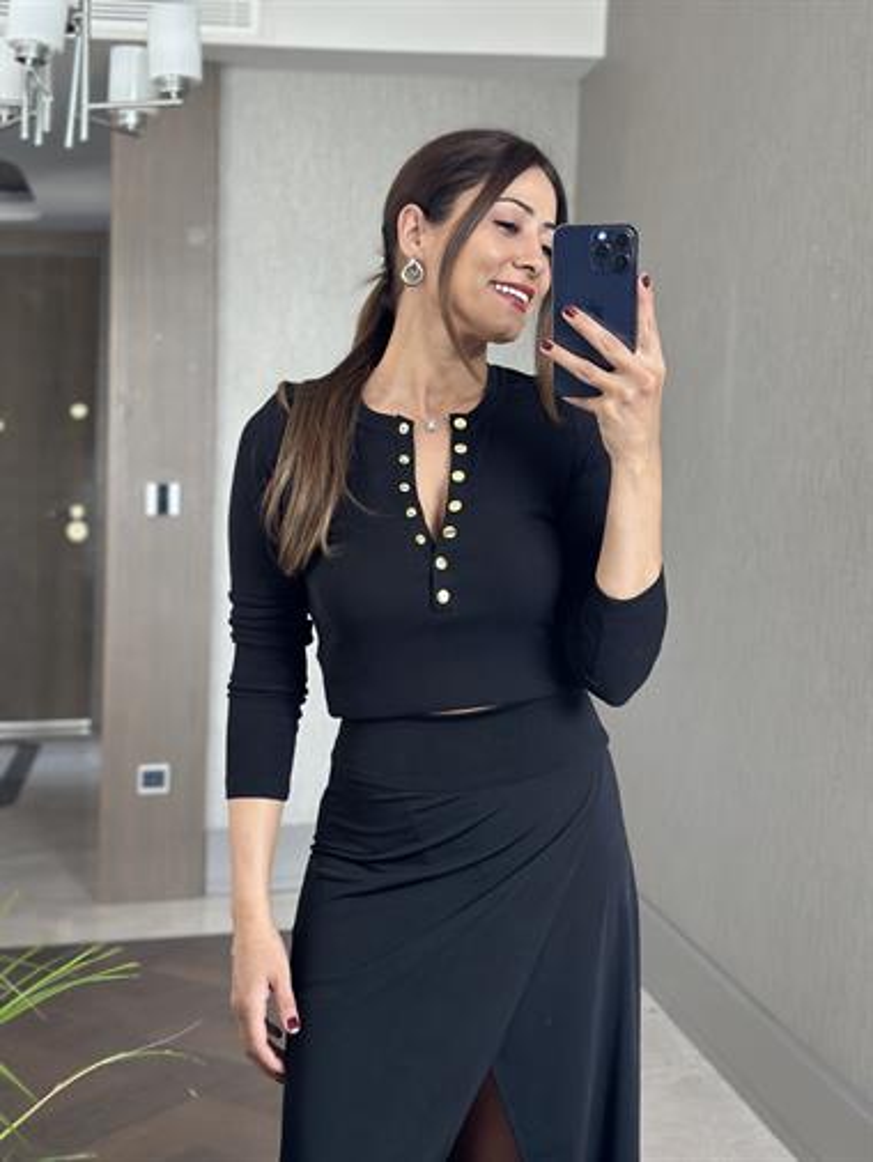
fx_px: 1613
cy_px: 581
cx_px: 436
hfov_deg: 30.3
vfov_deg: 39.6
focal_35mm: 48
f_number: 1.78
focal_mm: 6.86
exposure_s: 1/95
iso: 125
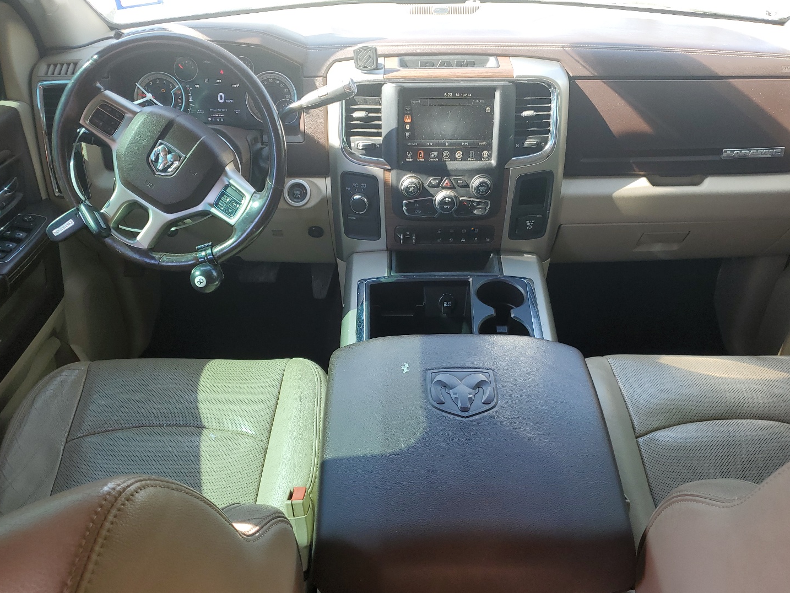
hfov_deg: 61.7
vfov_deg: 48.2
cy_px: 311
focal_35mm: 29
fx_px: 662
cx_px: 391
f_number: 1.5
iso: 50
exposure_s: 1/147
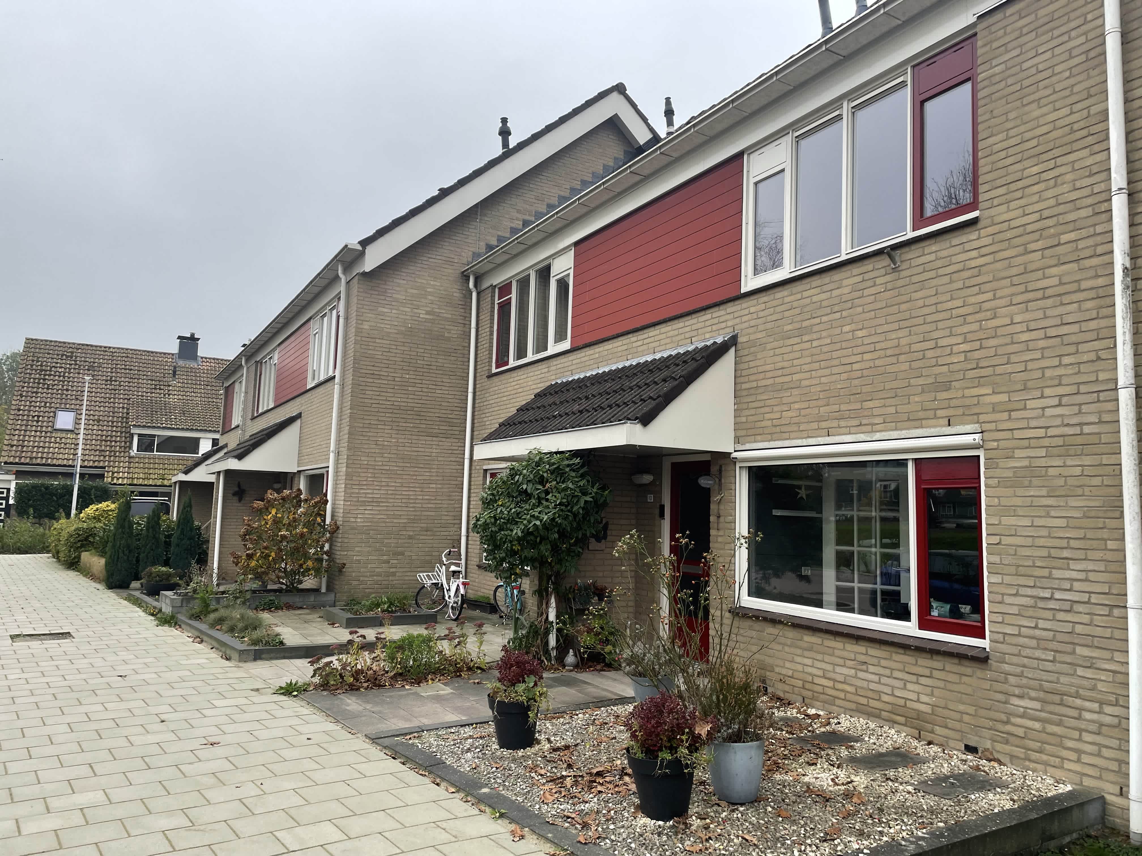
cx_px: 571
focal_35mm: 26
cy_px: 428
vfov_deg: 53.1
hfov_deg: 67.3
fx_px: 858
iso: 32
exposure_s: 1/203
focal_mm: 4.2
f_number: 1.6
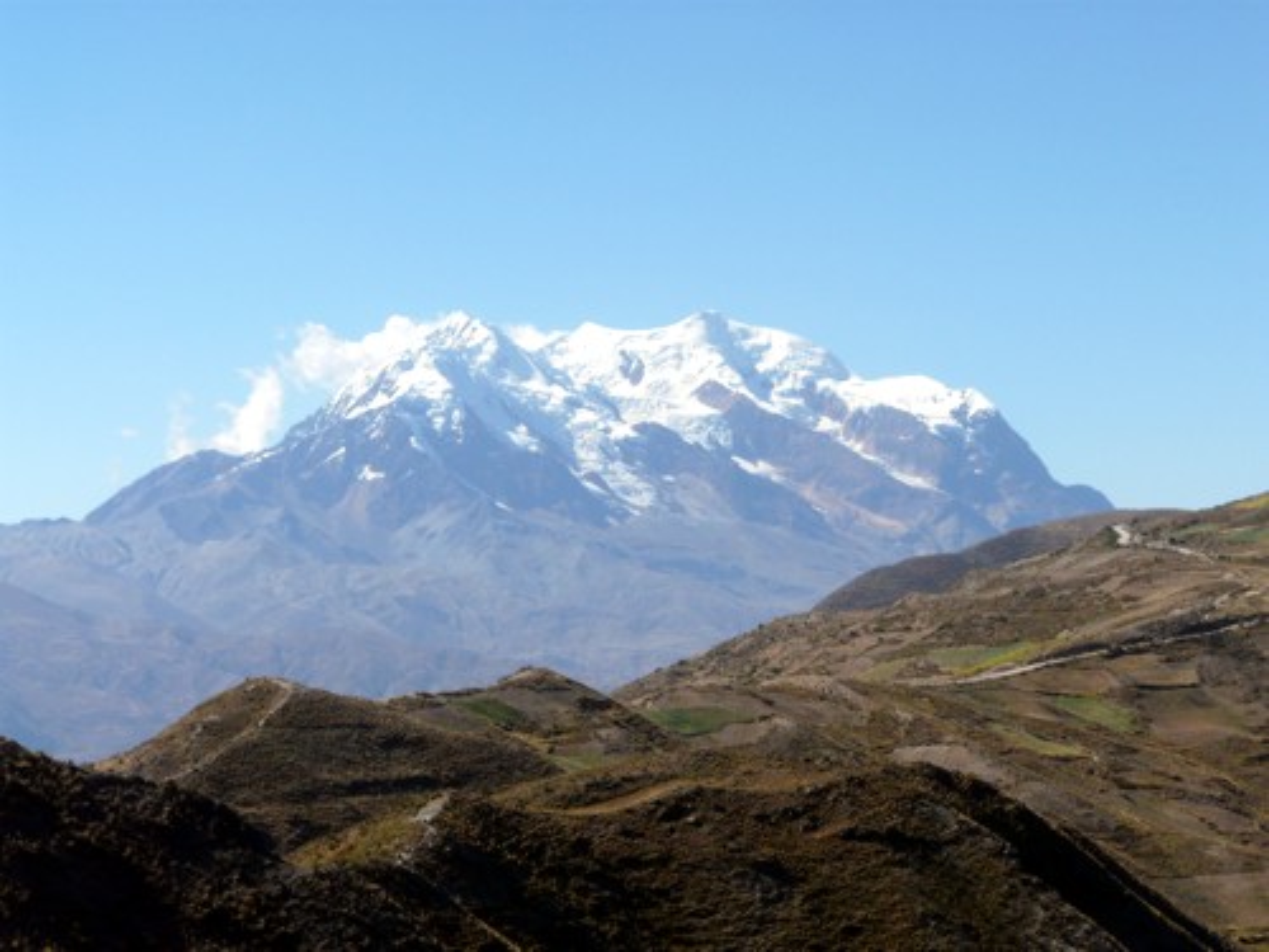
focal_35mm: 109
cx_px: 634
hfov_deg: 18.0
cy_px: 476
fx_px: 3996
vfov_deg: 13.6
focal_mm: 18
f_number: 7.1
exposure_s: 1/400
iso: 100
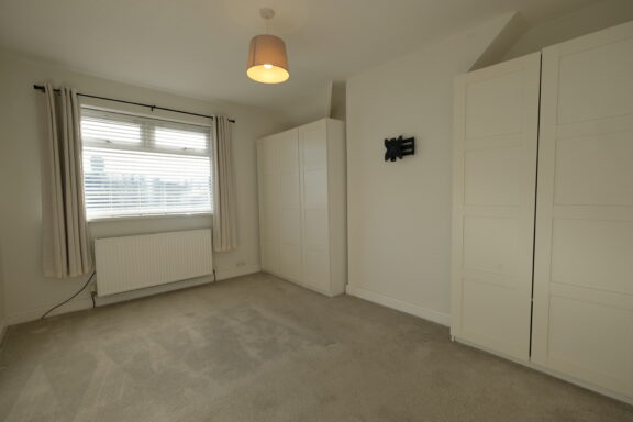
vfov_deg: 77.3
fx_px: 264
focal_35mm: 15
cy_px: 211
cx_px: 316
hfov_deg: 100.4
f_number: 5
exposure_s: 1/180
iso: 200
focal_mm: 10
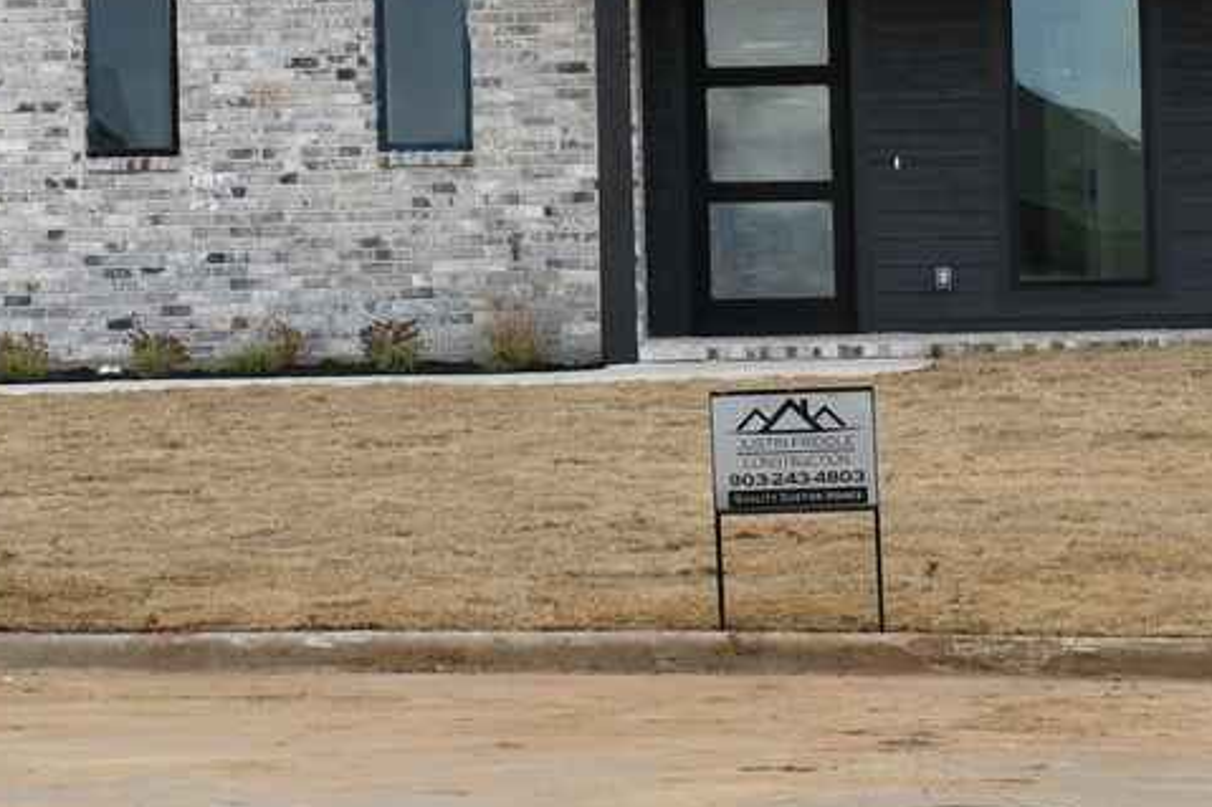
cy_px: -139
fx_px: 5216
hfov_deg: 13.2
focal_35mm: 155
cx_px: 233
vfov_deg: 8.8
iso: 100
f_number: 9
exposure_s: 1/320
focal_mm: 30
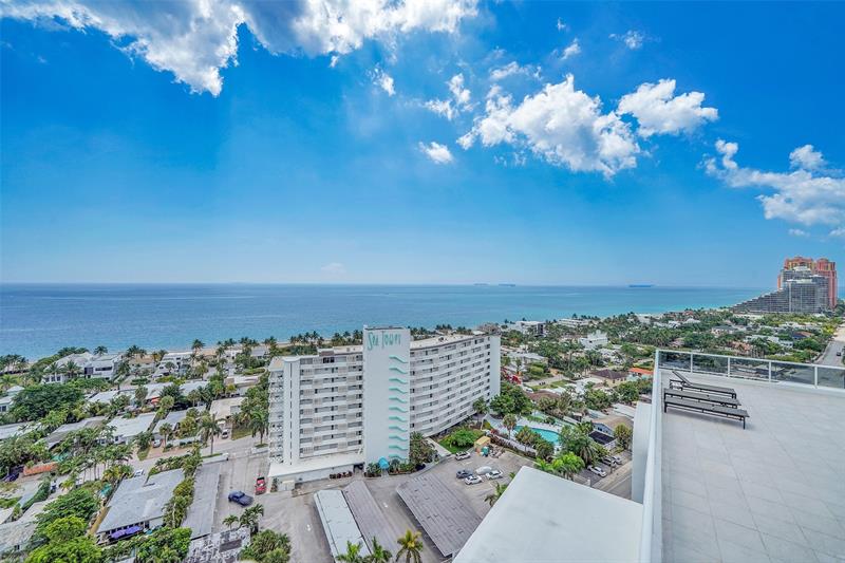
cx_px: 422
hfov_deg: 108.3
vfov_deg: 85.4
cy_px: 282
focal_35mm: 13
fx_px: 305
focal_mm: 13
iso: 400
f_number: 8
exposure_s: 1/400
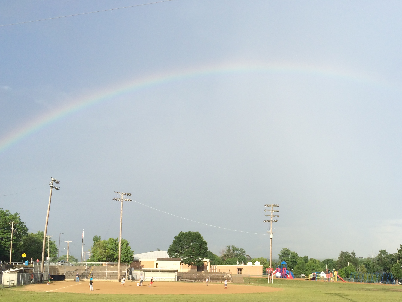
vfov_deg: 33.2
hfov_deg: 43.2
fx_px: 499
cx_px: 271
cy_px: 211
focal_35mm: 43
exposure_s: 1/1414
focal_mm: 4.12
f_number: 2.2
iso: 32
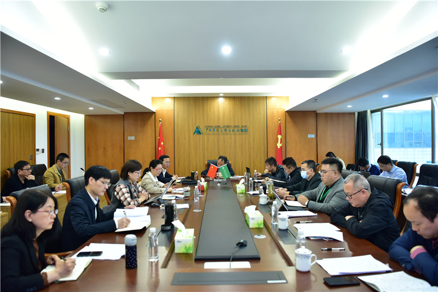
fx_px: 292
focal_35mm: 24
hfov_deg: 73.7
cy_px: 146
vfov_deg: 53.2
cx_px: 219
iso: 1250
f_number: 2.8
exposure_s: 1/100
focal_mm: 24
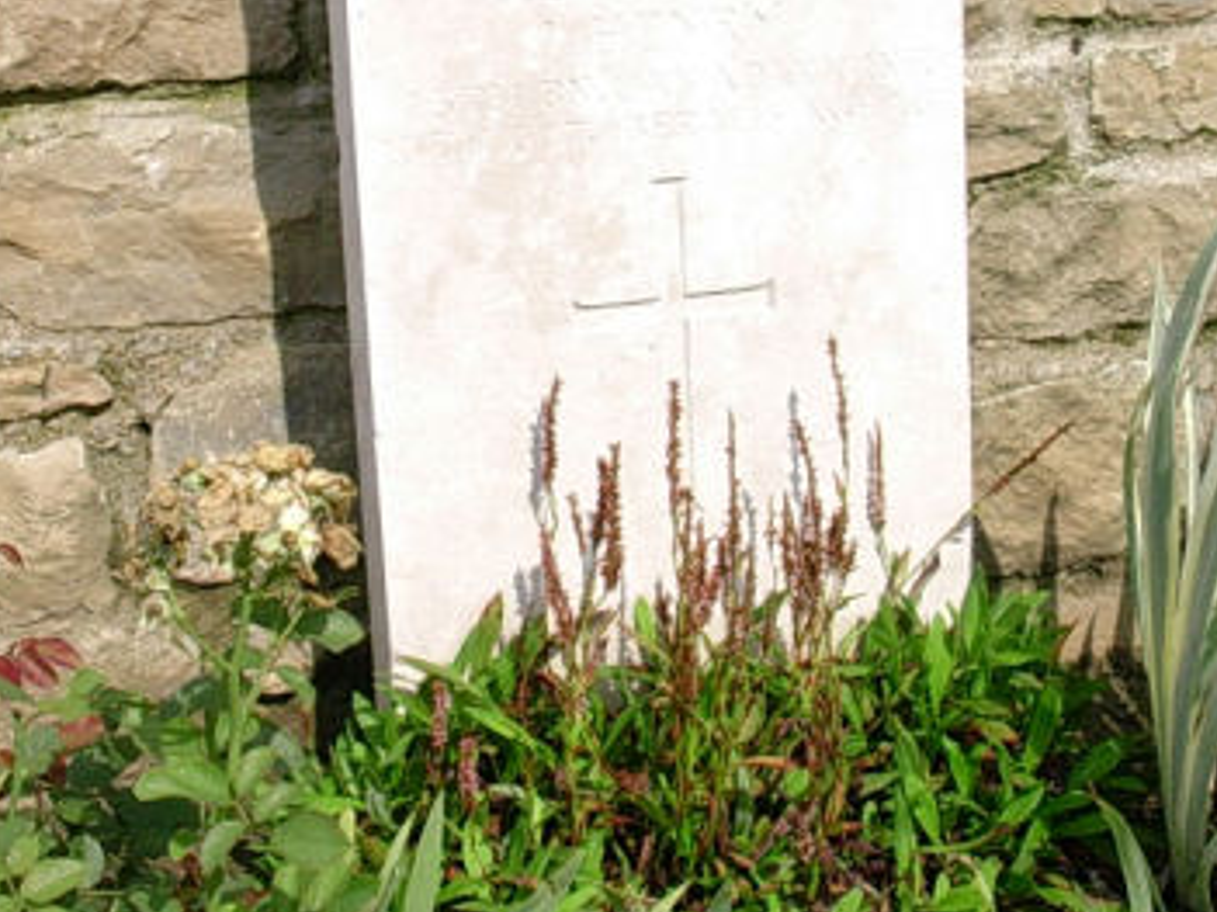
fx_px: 2706
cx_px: 607
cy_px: 222
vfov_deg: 19.0
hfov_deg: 25.3
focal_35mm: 77
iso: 70
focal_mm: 6.7
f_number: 5.8
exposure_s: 1/470
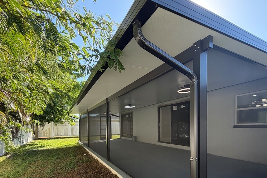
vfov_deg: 59.1
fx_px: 148
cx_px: 146
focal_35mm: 20
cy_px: 130
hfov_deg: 83.8
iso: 40
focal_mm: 2.22
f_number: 2.2
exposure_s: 1/233
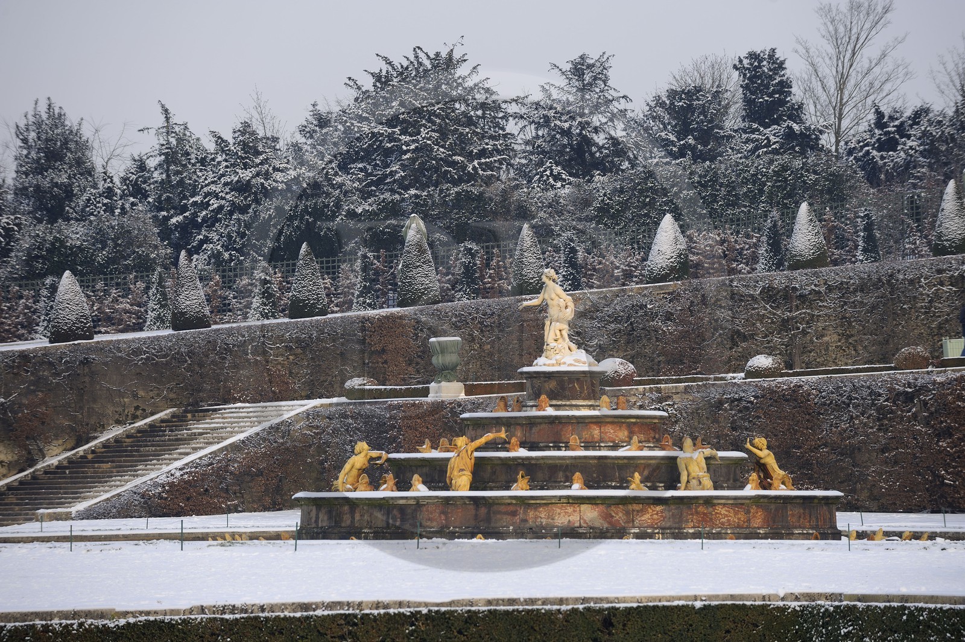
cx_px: 482
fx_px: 5357
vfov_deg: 6.9
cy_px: 321
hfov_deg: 10.3
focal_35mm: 200
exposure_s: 1/160
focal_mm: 200
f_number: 5.6
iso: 200
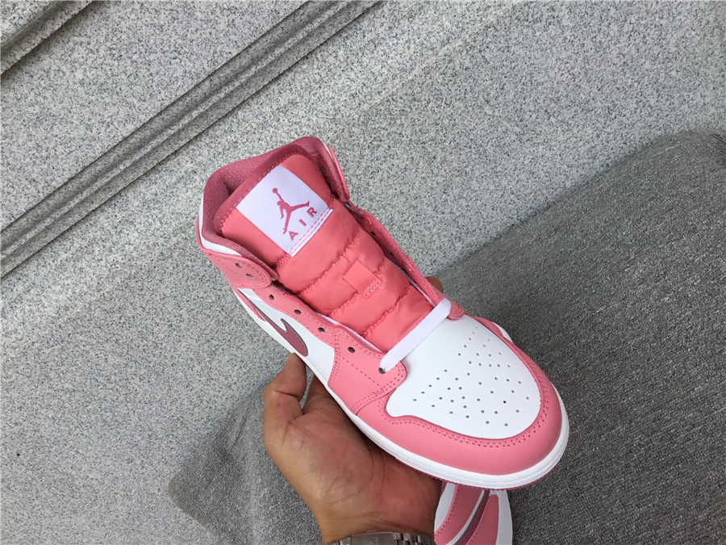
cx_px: 363
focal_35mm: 31
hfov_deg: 58.4
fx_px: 650
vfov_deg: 45.4
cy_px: 272
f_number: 2.4
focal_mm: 3.3
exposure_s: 1/418
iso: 25
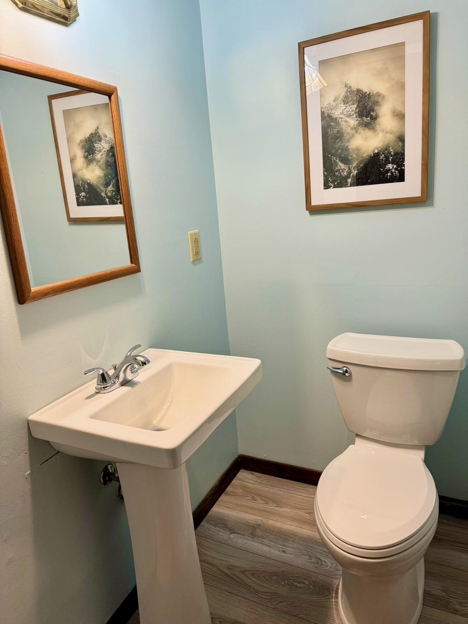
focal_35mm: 24
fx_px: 433
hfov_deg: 56.8
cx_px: 234
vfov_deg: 71.6
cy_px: 312
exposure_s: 1/120
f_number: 1.78
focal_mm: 6.76
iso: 200
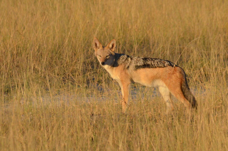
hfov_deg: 2.8
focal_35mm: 750
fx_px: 4741
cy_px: 76
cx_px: 114
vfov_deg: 1.8
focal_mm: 500
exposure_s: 1/2000
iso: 2500
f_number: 13
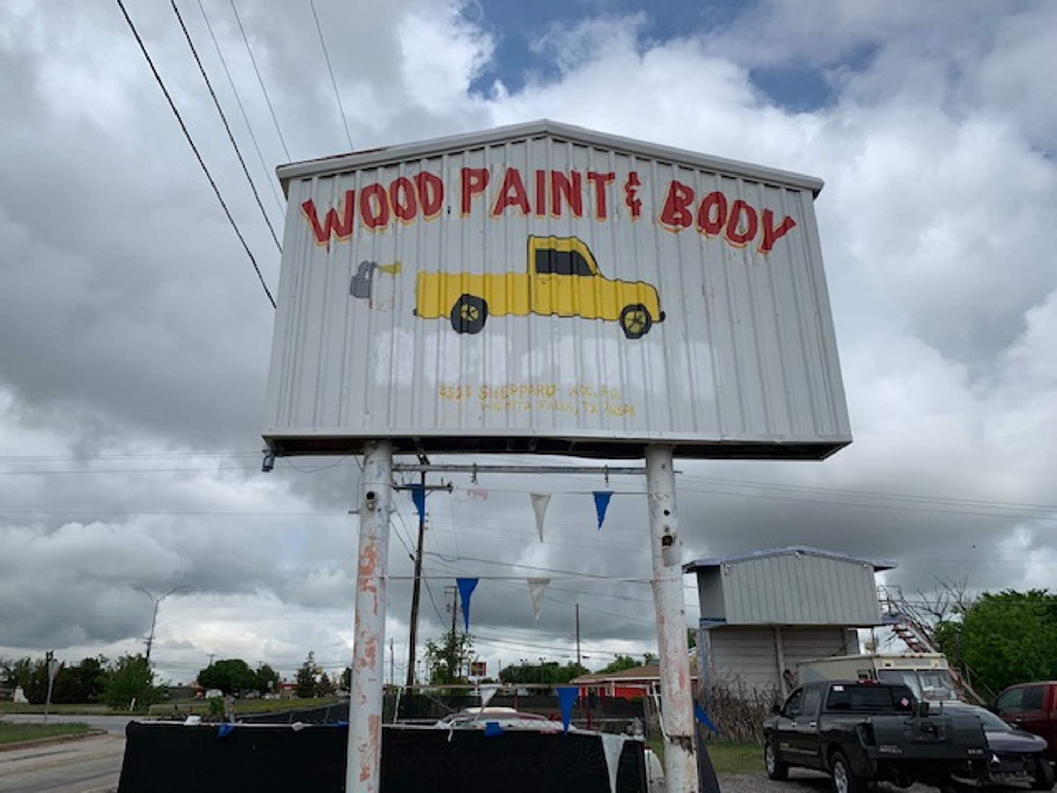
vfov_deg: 53.1
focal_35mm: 26
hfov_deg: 67.3
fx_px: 794
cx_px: 528
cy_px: 396
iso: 25
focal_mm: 4.25
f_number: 1.8
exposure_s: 1/4673
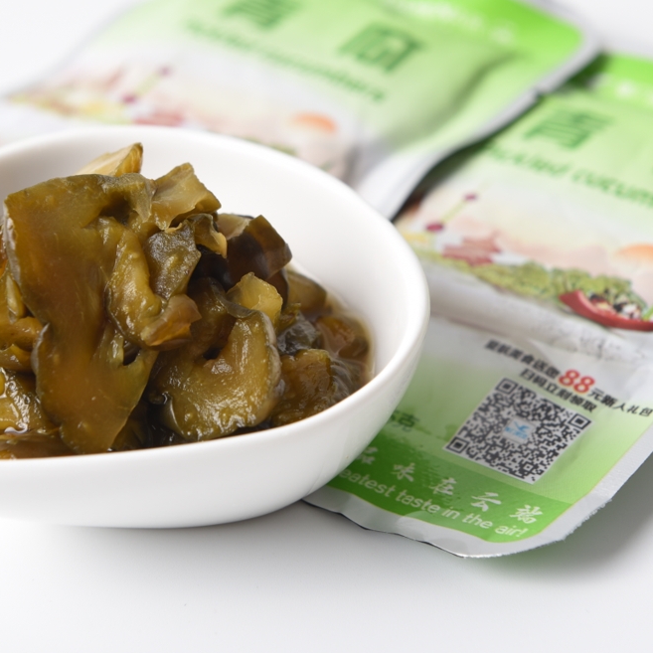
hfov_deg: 15.0
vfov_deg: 15.0
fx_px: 2476
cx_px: 293
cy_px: 253
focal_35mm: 116
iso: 100
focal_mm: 70
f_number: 8
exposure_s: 1/160
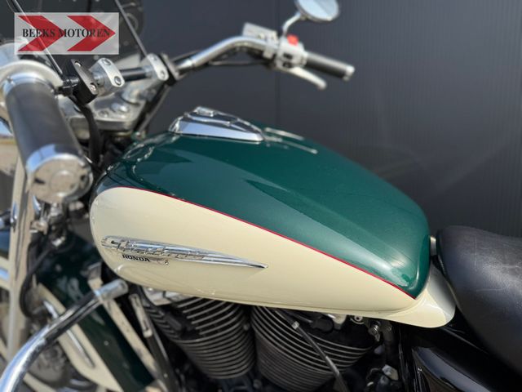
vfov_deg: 56.8
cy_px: 196
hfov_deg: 71.6
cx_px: 261
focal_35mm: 24
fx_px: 362
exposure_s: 1/2907
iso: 80
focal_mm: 6.76
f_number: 1.78
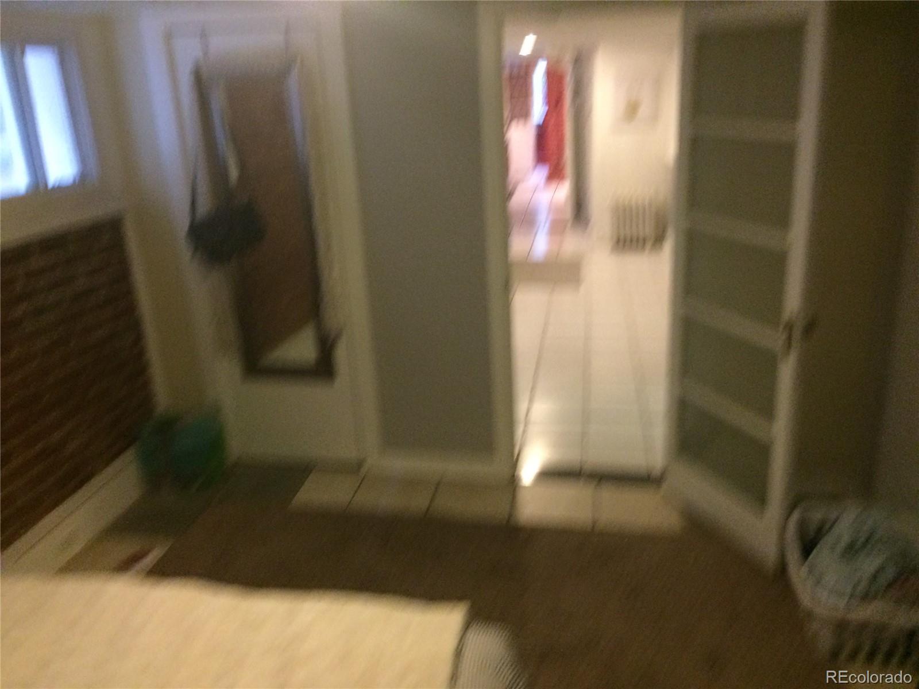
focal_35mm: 29
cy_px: 344
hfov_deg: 61.7
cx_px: 460
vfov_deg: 48.2
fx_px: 770
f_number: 2.2
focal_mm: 4.15
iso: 320
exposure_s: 1/17
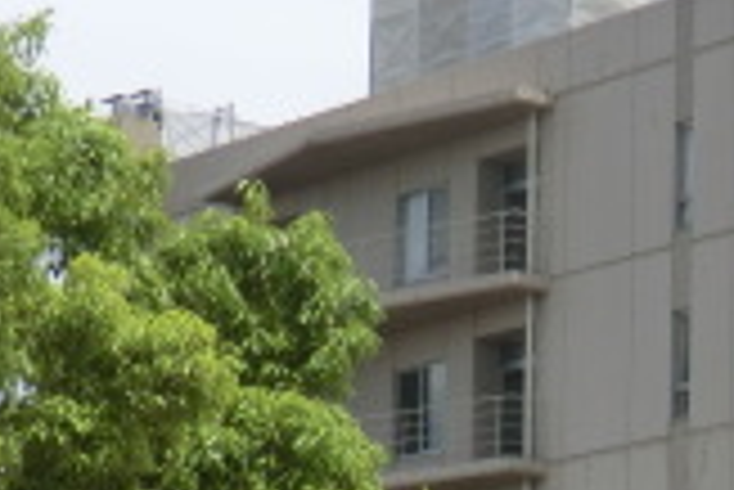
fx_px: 3918
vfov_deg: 7.1
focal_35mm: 192
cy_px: 706
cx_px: 1171
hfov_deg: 10.3
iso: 80
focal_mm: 8.4
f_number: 4
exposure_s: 1/800
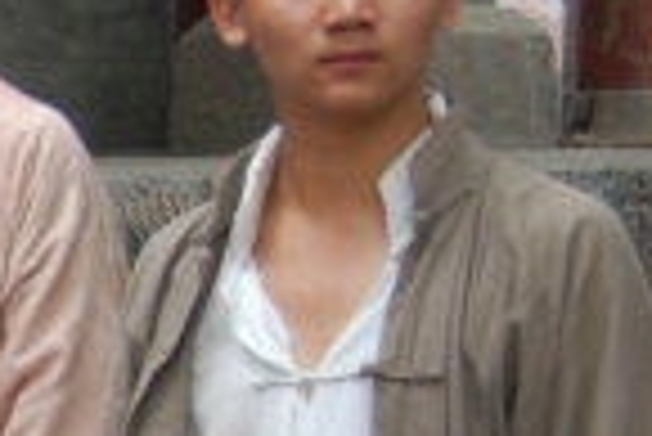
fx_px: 4387
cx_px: -764
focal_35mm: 242
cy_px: 661
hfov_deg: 8.0
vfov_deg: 5.6
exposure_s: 1/30
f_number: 4.5
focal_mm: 34
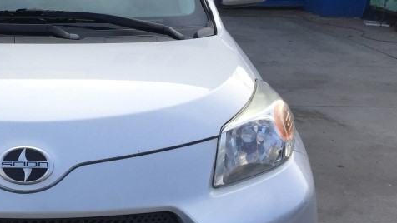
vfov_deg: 17.7
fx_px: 716
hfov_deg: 28.8
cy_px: 160
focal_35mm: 68
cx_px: -11
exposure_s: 1/791
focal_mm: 4.15
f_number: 2.2
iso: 32
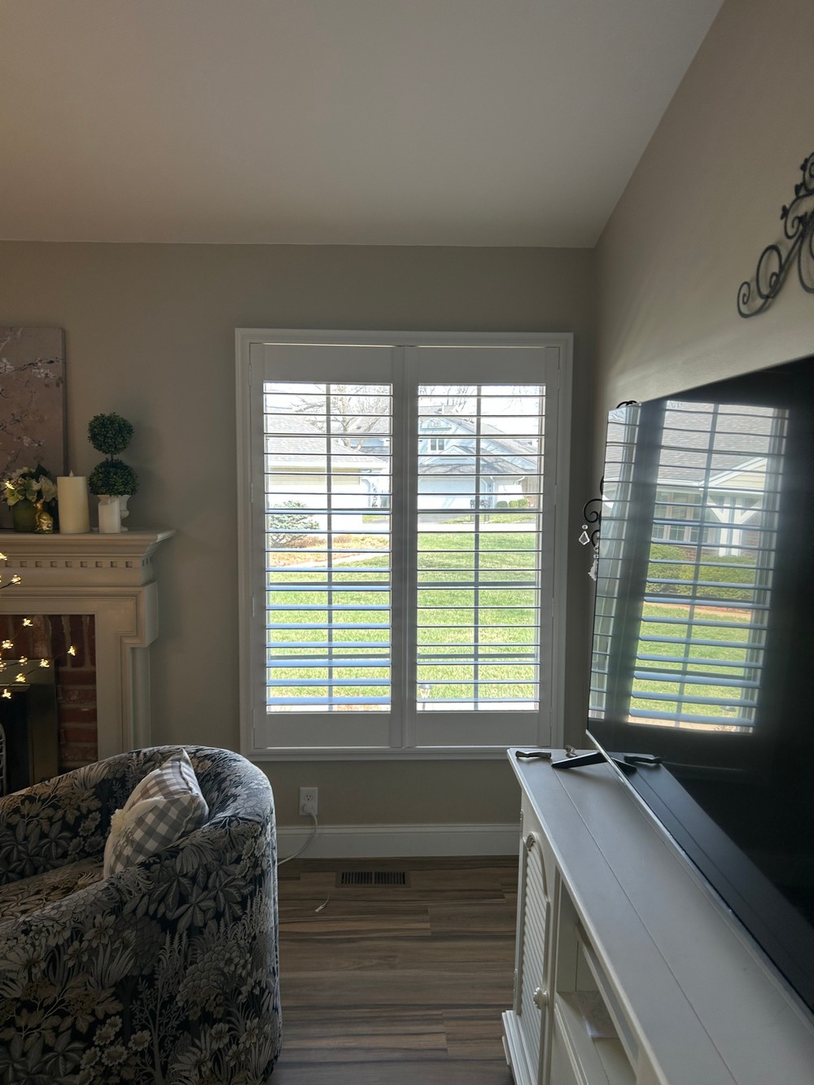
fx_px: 815
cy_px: 542
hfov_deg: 53.1
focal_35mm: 26
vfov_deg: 67.3
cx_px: 407
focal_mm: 5.7
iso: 40
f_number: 1.5
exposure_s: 1/121
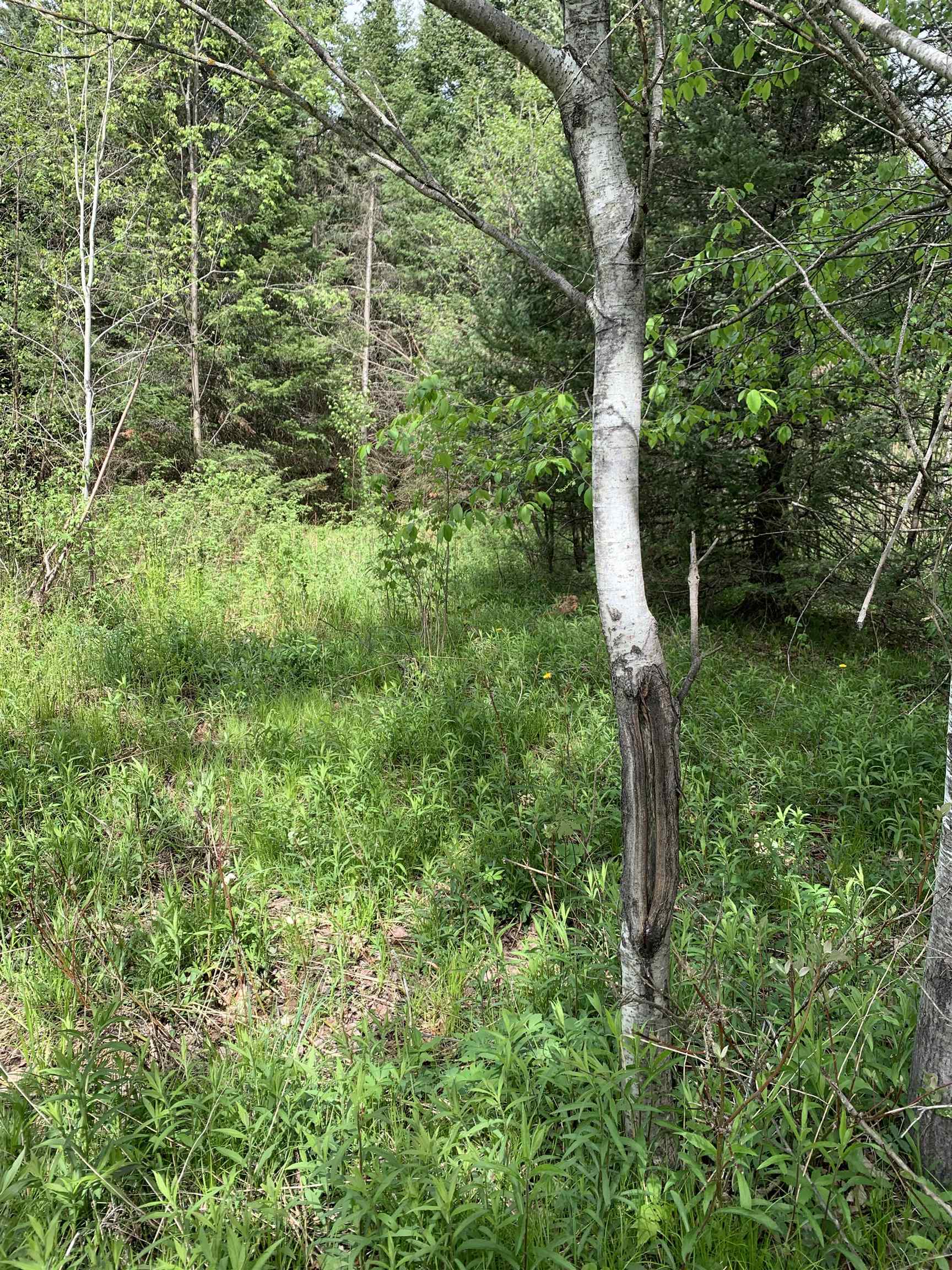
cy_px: 635
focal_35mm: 26
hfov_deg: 53.1
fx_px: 953
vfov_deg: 67.3
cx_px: 476
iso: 25
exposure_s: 1/474
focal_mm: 4.25
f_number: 1.8
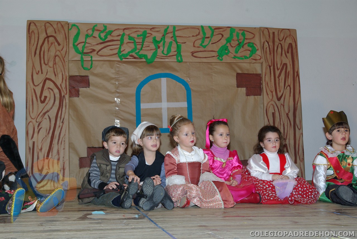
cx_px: 178
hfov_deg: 35.0
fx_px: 566
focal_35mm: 57
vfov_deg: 23.8
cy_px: 120
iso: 400
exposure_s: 1/60
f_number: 5.6
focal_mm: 38
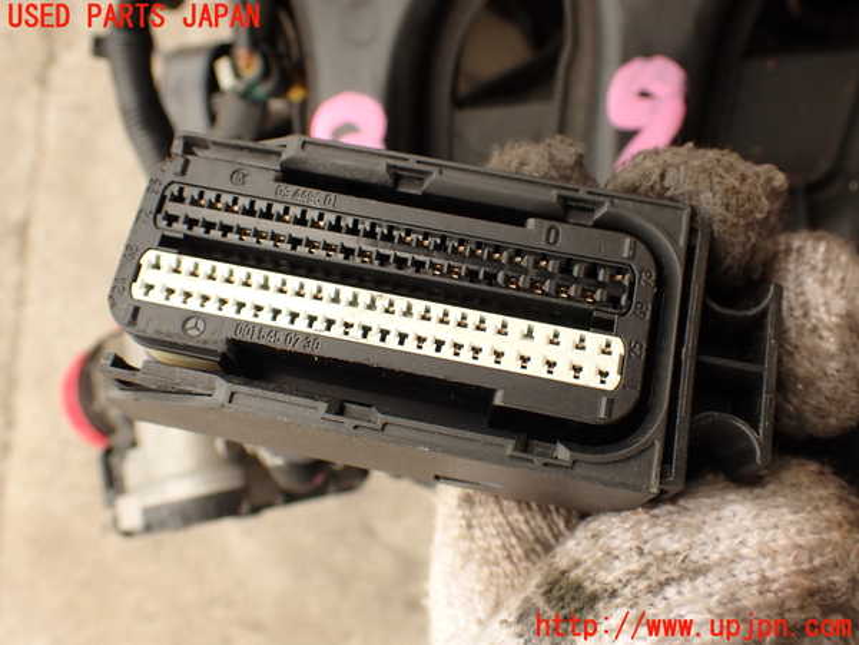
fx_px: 893
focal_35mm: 36
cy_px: 322
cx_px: 430
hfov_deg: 51.4
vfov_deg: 39.7
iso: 100
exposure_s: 1/160
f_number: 3.5
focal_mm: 6.37
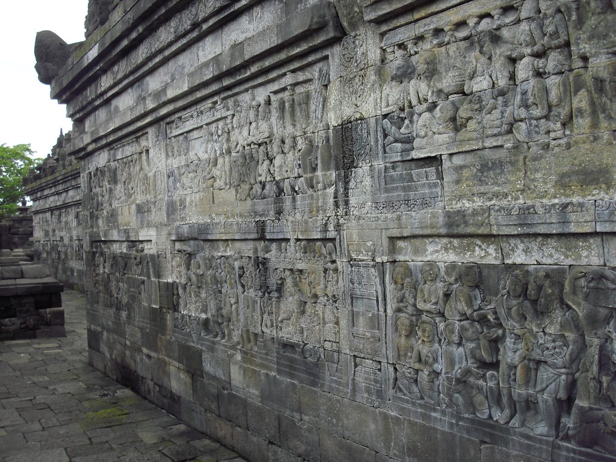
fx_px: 676
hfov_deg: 49.0
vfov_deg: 37.7
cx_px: 308
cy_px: 231
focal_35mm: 38
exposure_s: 1/400
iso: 100
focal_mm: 6.2
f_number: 2.8
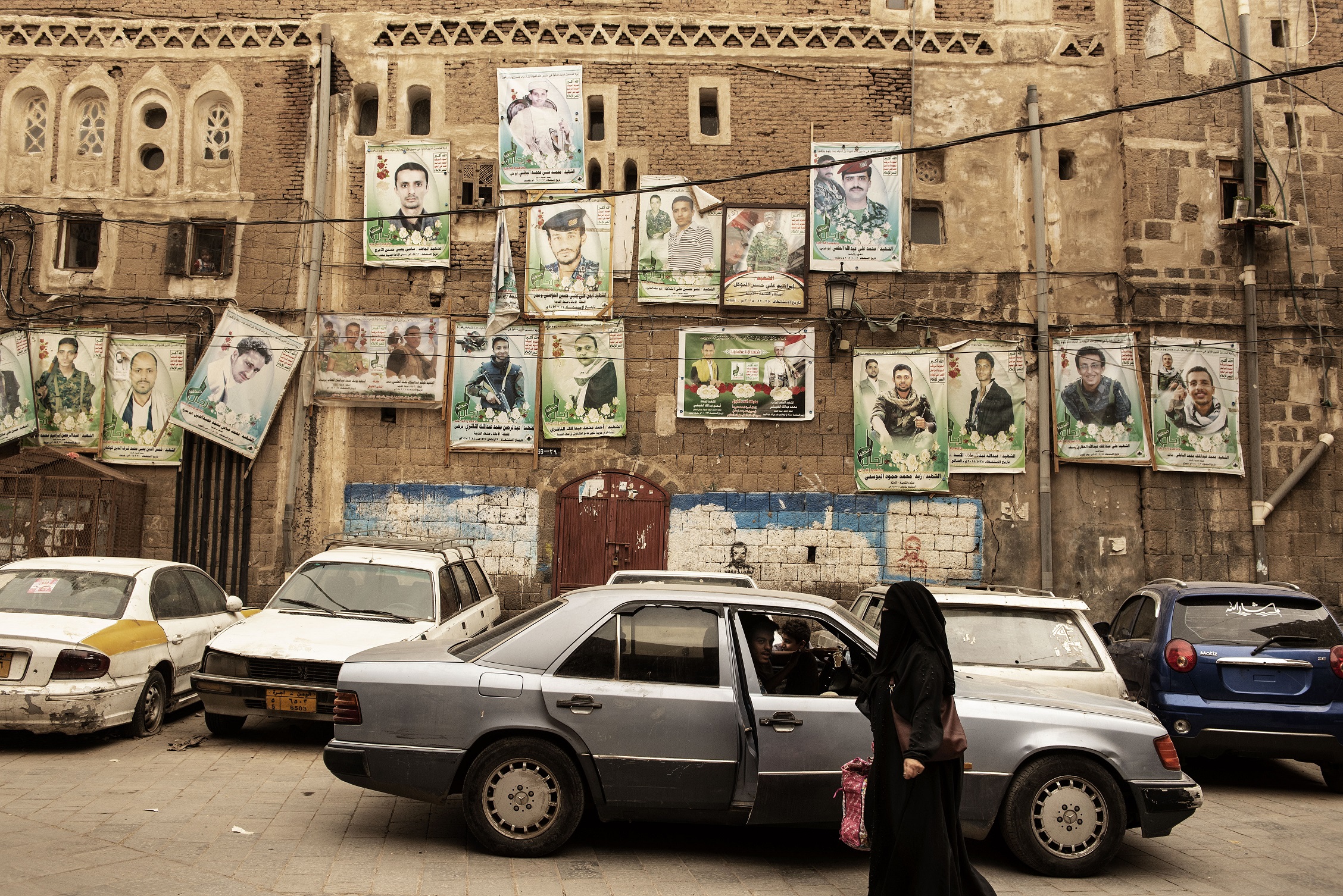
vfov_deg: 42.4
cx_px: 672
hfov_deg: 60.3
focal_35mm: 31
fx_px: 1157
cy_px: 448
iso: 640
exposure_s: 1/400
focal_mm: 31
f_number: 5.6
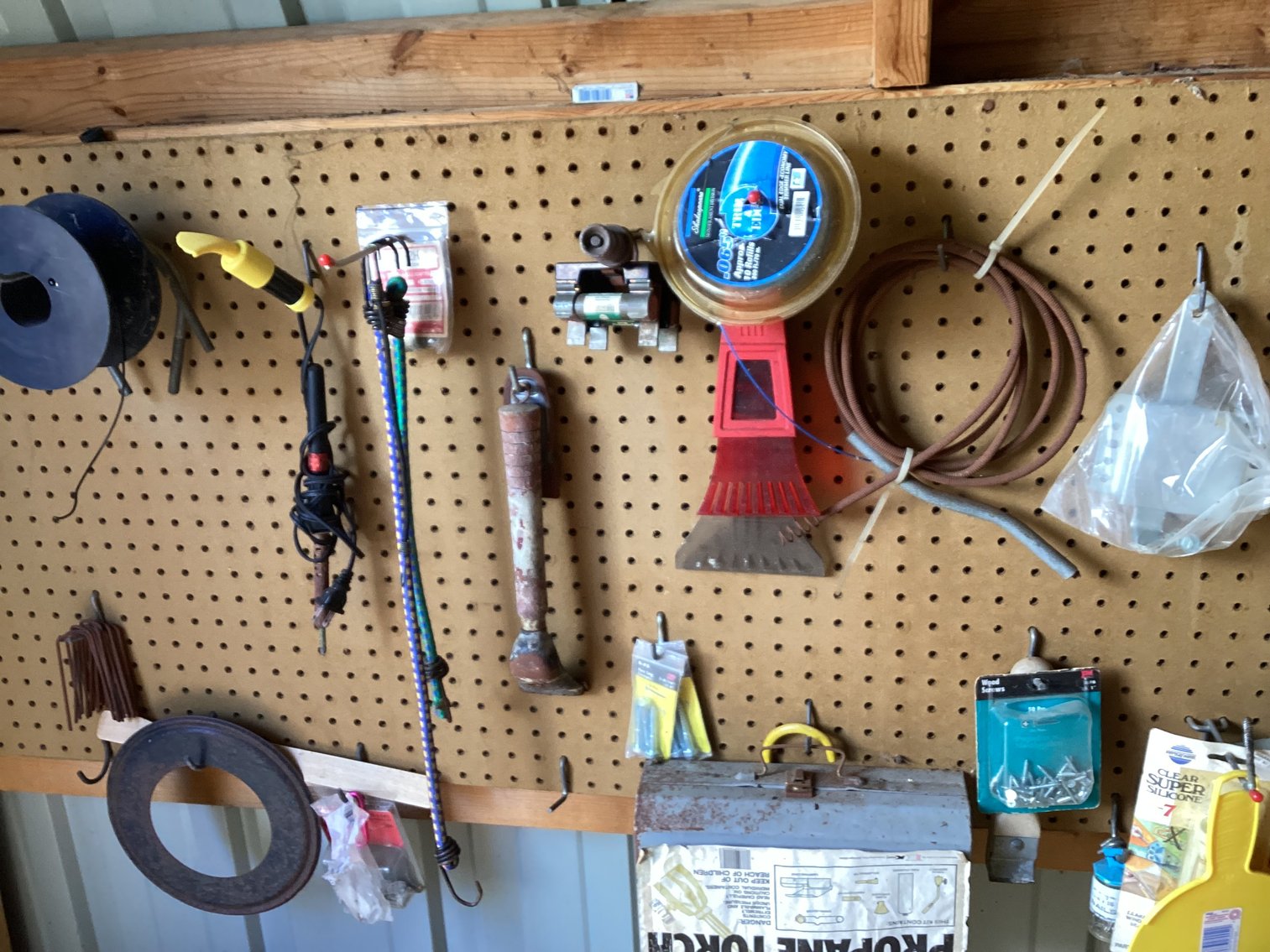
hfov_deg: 58.3
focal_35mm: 31
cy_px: 476
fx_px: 1137
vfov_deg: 45.4
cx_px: 635
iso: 125
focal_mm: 3.3
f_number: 2.4
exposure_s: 1/60
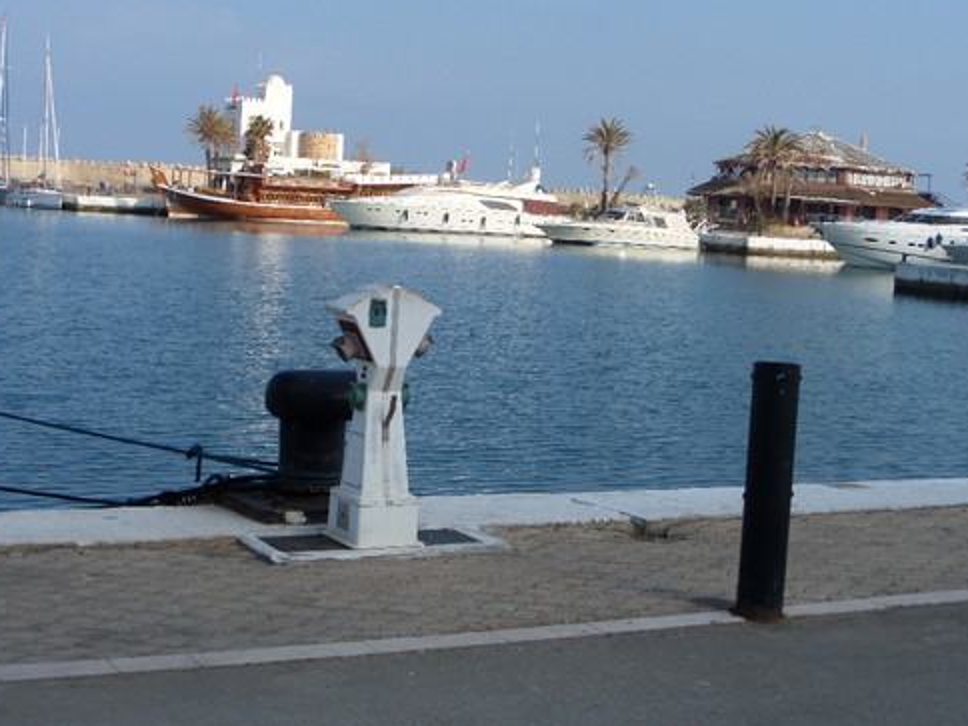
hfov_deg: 30.3
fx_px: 1790
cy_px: 359
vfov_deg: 22.9
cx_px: 474
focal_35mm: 64
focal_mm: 10.2
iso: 80
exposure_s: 1/500
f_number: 4
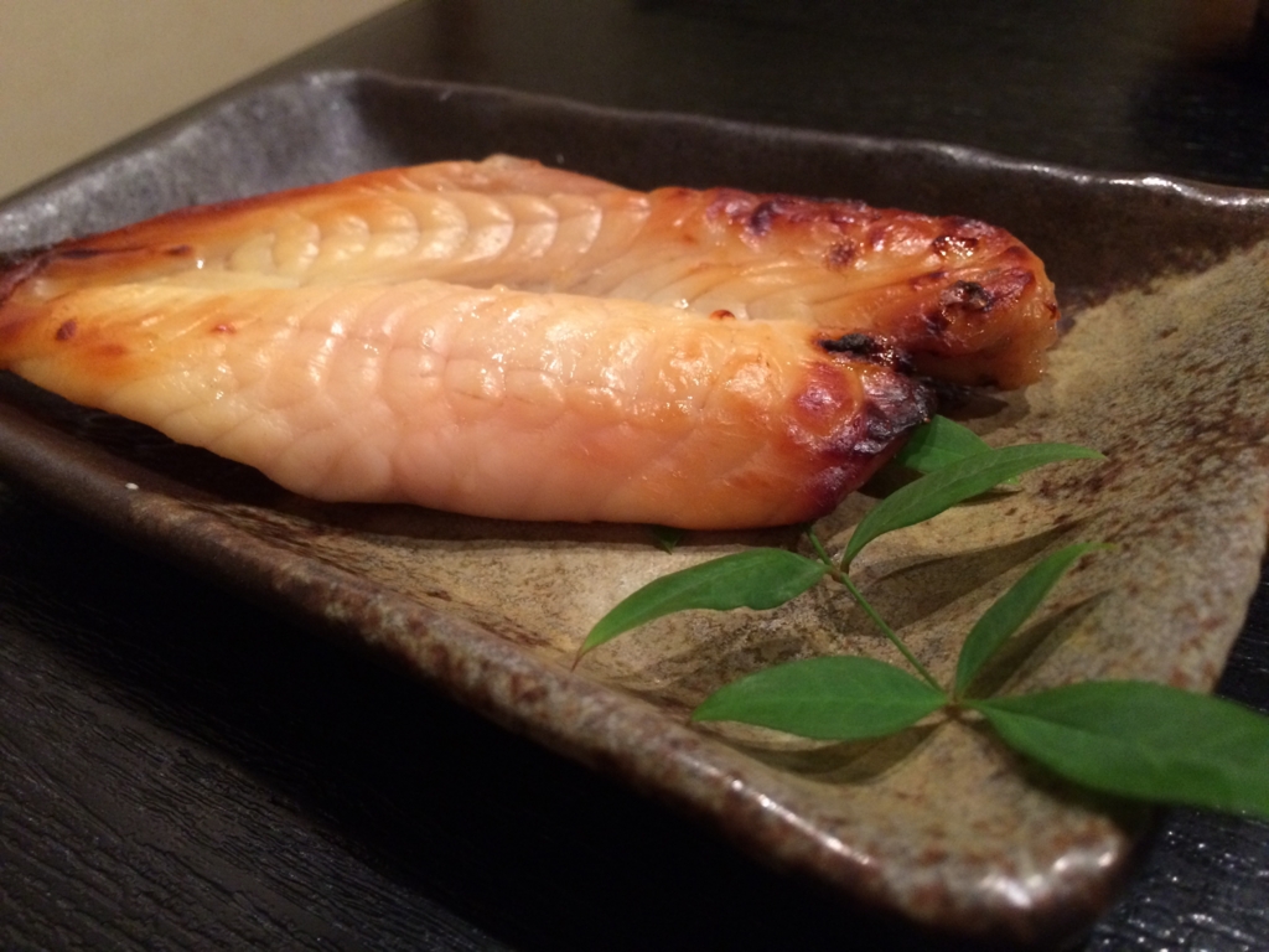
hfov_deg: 61.7
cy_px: 476
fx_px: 1063
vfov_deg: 48.2
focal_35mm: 29
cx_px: 634
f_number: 2.2
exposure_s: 1/17
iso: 320
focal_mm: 4.15
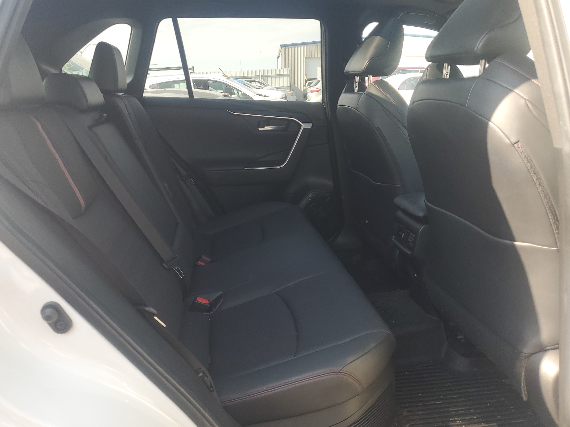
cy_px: 214
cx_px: 285
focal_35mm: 26
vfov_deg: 53.1
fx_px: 428
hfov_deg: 67.3
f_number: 1.5
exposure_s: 1/238
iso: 50
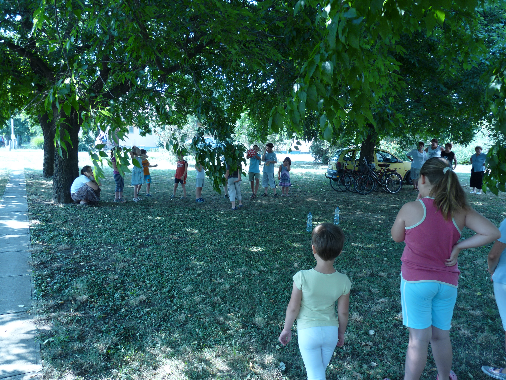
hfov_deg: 65.3
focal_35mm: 27
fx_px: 395
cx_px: 253
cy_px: 190
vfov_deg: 51.4
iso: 100
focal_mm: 4.8
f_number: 2.8
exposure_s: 1/100
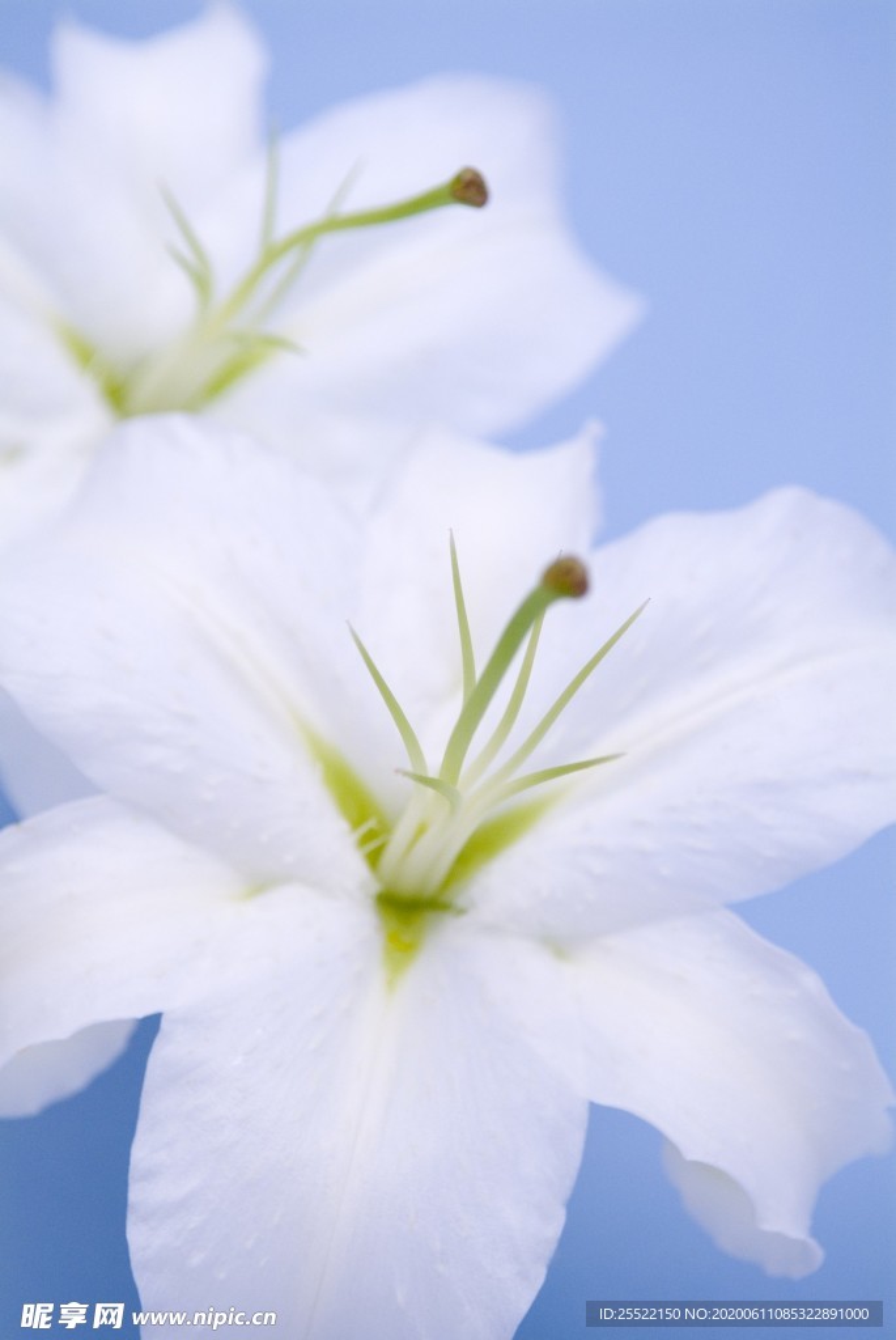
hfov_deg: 16.5
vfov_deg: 24.4
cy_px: 670
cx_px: 448
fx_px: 3091
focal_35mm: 83
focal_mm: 55
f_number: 4
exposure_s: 1/60
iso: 200
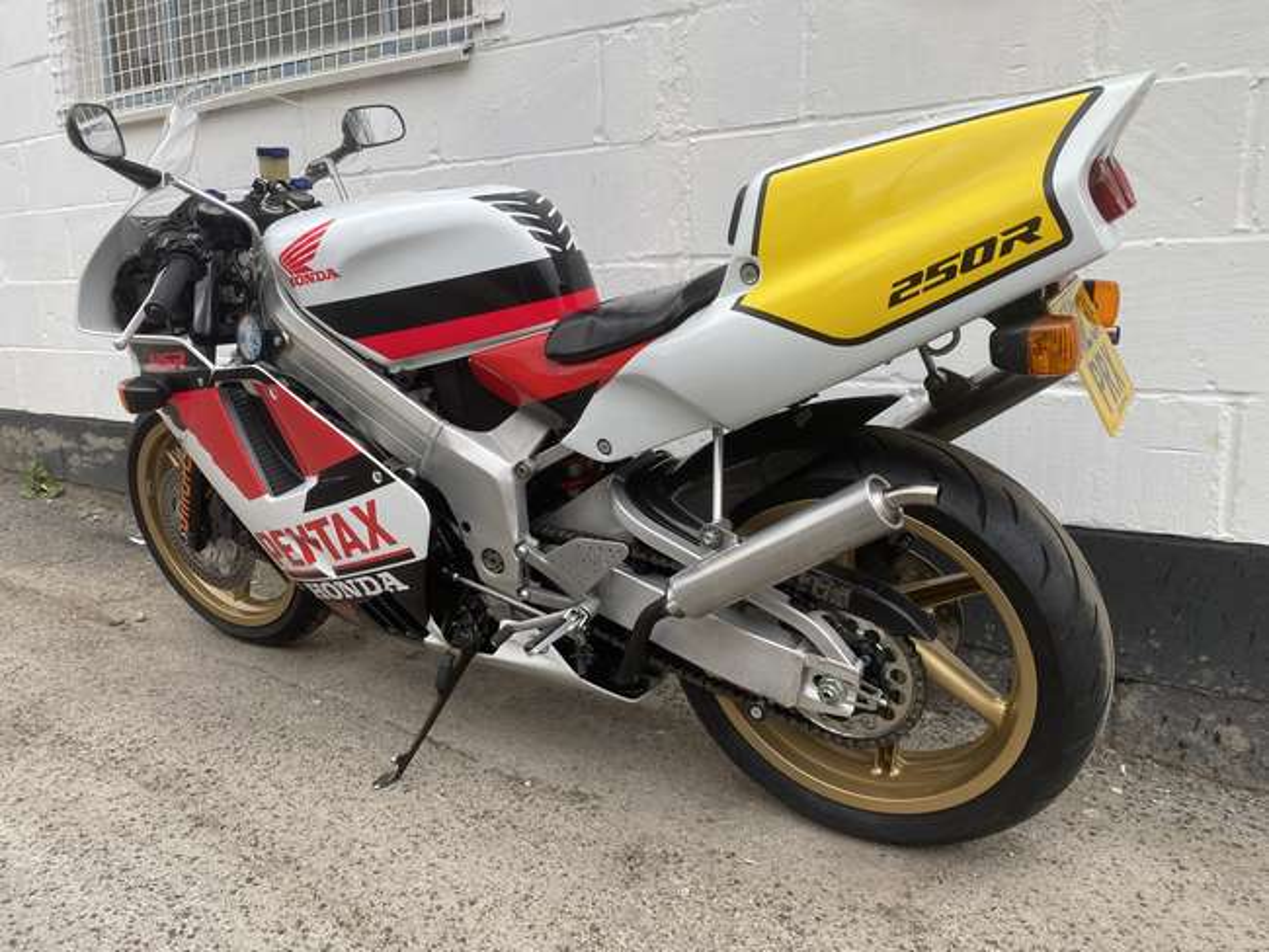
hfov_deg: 67.3
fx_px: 953
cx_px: 634
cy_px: 476
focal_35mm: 26
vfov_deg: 53.1
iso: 32
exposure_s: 1/447
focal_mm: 4.25
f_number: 1.8
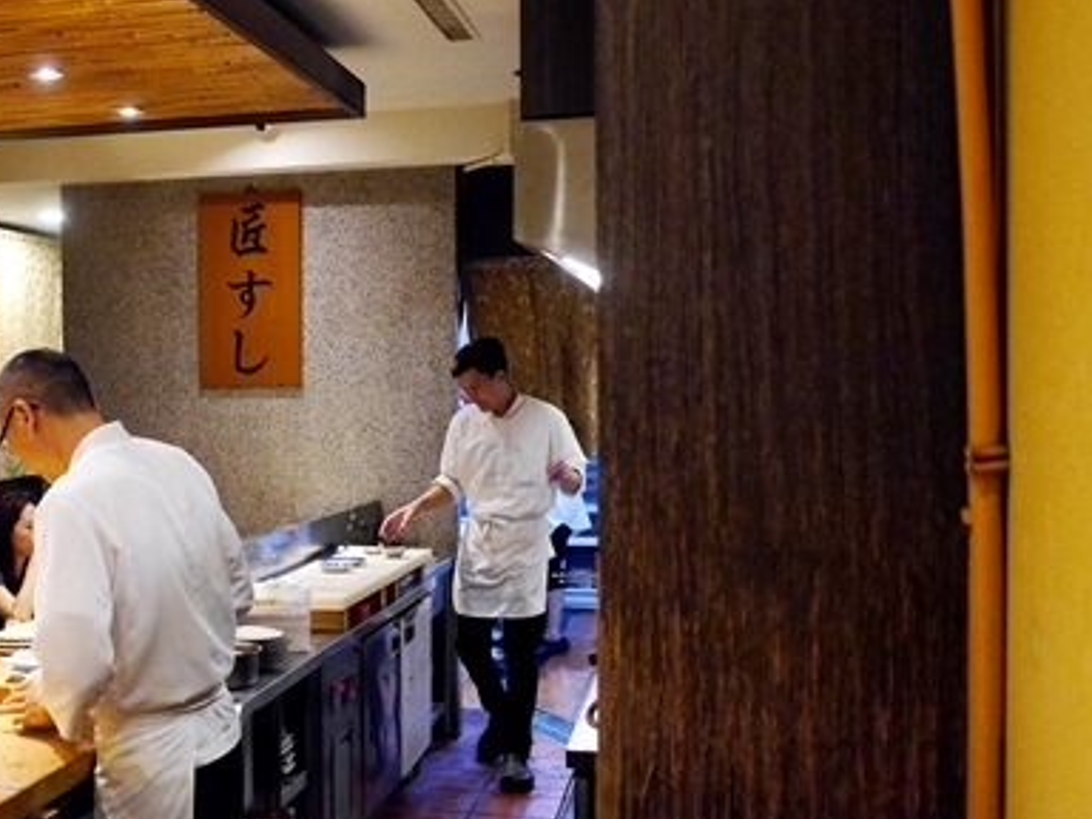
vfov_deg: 29.1
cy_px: 431
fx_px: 1577
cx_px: 185
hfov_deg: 36.6
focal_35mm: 50
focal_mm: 15
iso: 2000
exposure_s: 1/60
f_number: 1.7
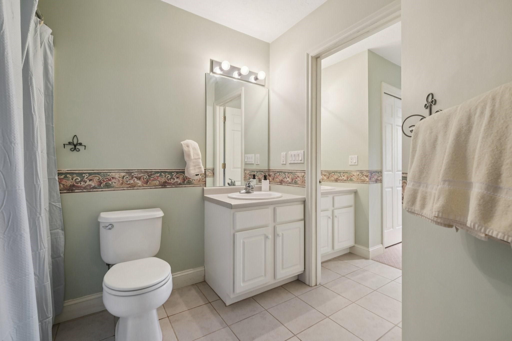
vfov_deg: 77.3
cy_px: 170
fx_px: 213
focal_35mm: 15
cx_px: 256
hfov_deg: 100.4
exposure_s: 1/8
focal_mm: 10
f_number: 5.6
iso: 400
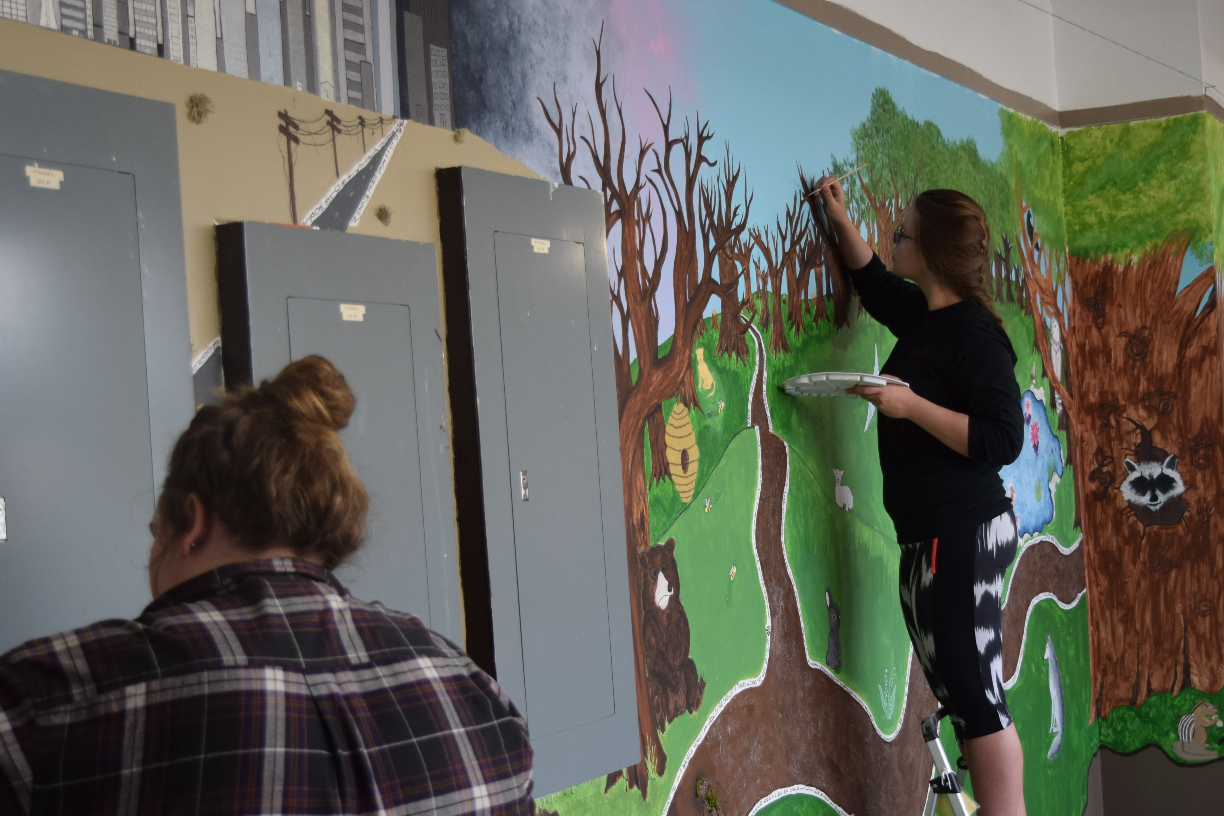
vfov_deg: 23.0
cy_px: 496
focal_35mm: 59
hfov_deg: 33.9
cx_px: 672
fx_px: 2006
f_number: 4.2
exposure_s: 1/60
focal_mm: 28
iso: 400
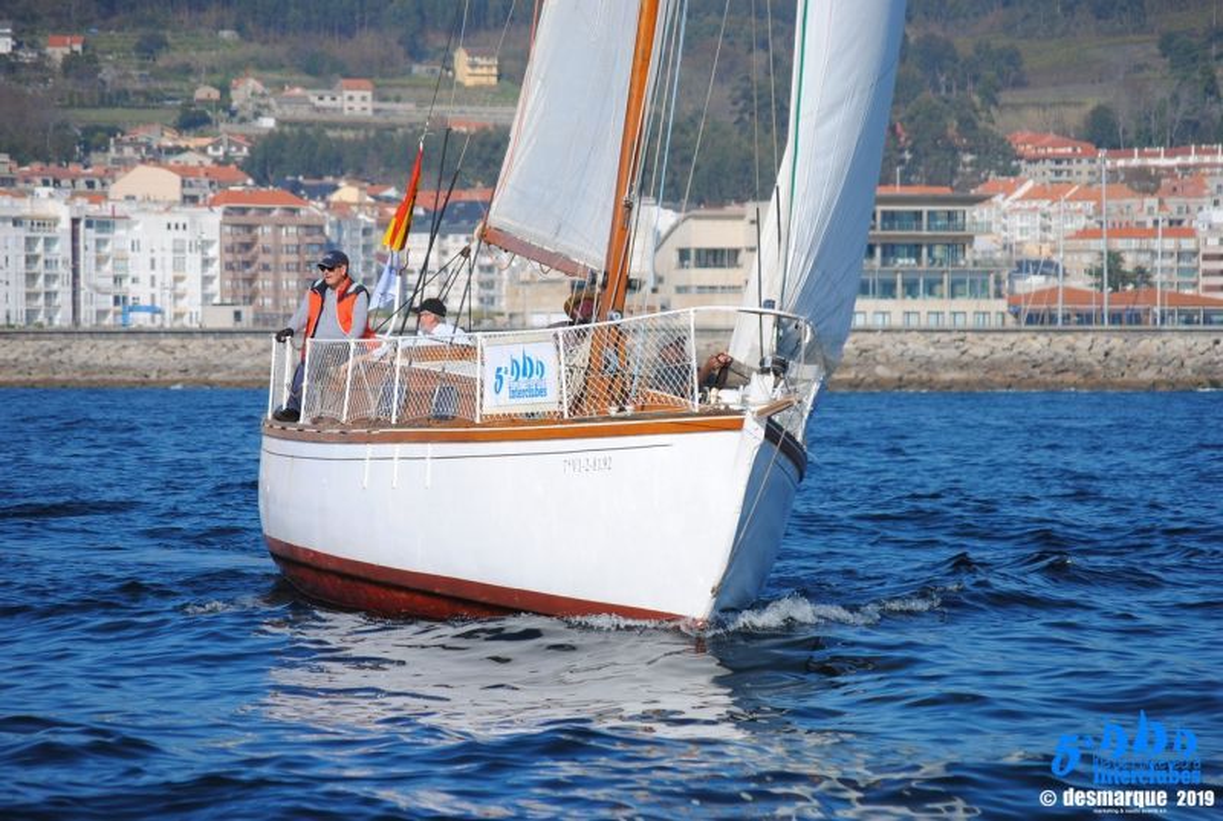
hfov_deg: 10.9
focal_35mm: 188
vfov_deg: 7.4
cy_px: 410
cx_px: 612
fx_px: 6383
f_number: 6.3
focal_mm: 125
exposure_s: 1/640
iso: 100
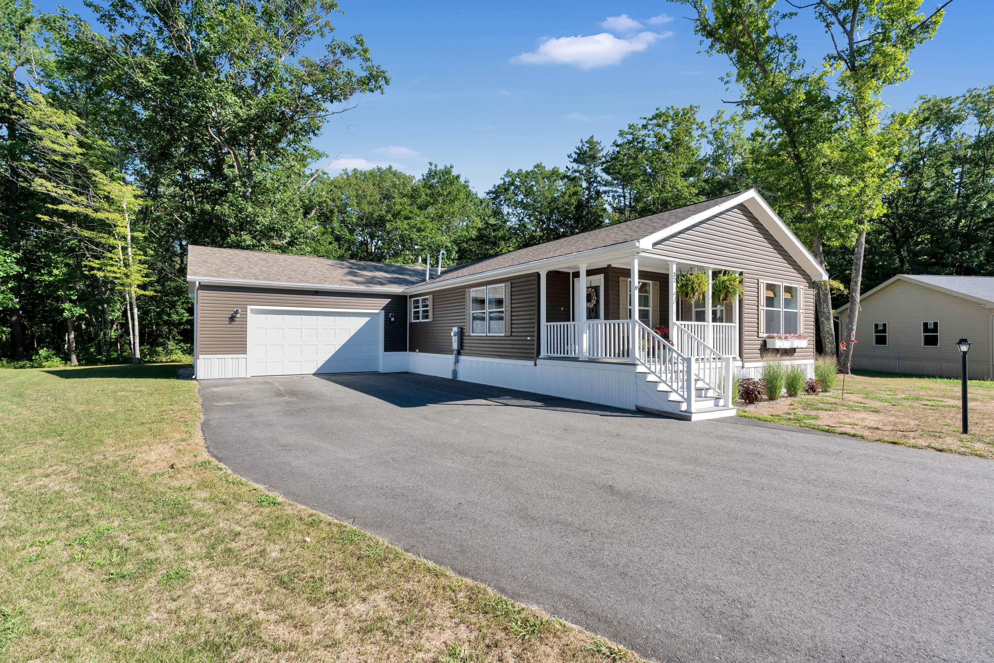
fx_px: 469
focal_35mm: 17
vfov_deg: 70.5
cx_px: 497
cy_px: 332
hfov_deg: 93.3
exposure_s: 1/1000
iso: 800
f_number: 8
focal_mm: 17
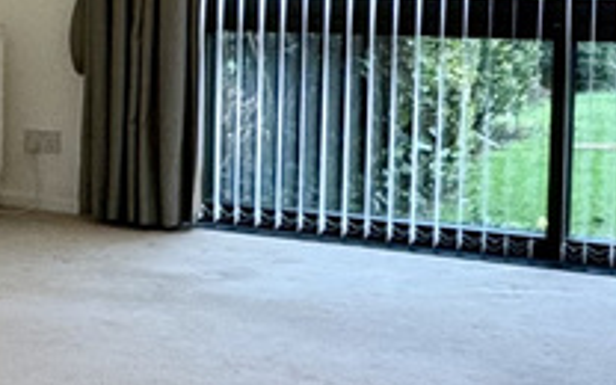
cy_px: 53
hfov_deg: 18.4
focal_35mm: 95
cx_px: -404
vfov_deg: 13.7
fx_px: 1595
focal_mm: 2.22
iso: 125
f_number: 2.2
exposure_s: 1/100
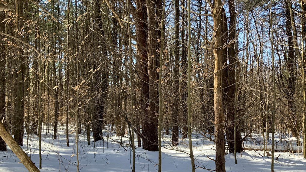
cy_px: 111
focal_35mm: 32
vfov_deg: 36.4
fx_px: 260
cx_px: 154
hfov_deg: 61.0
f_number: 1.8
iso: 16
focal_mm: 3
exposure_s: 1/406
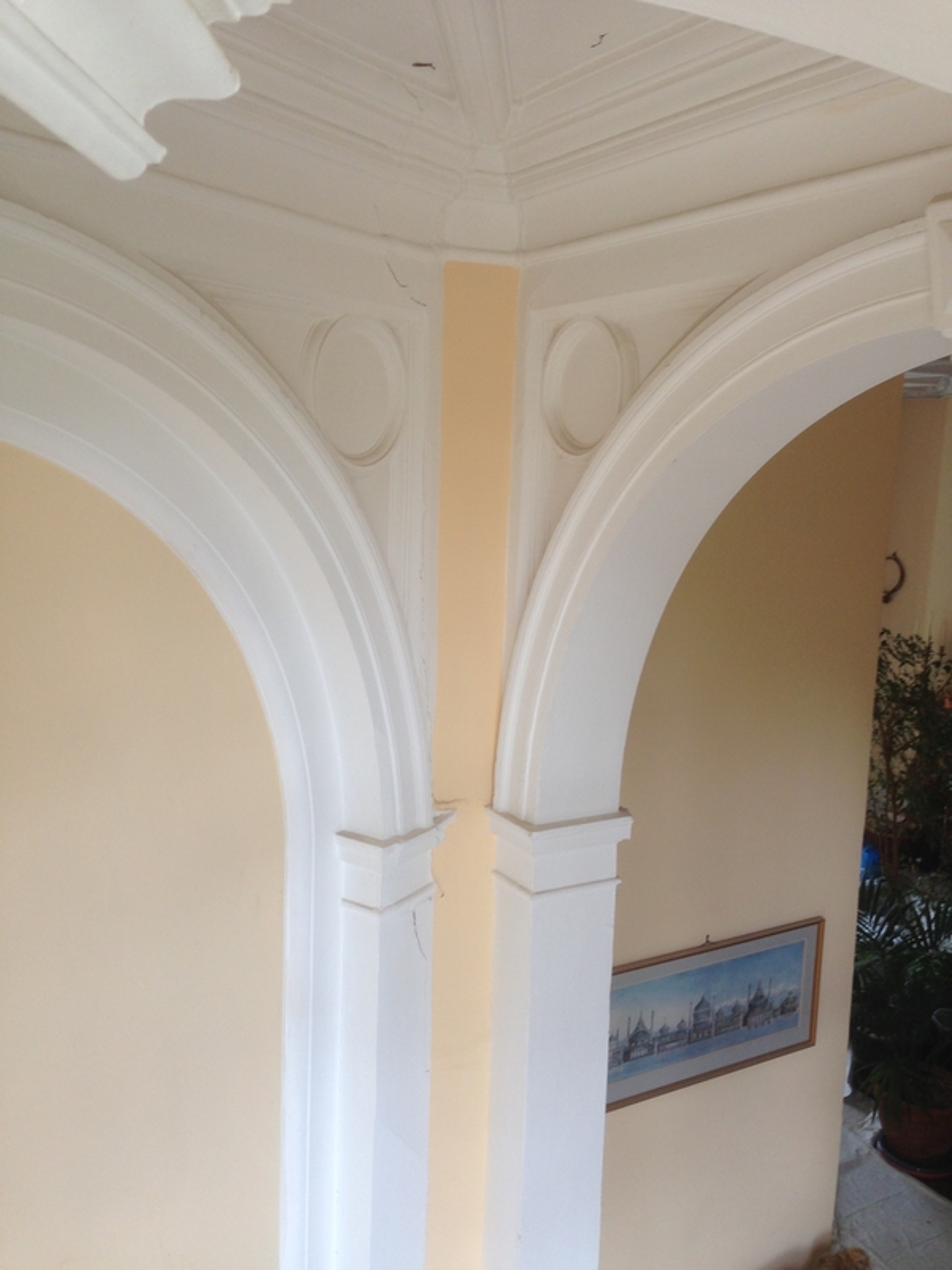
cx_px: 476
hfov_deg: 42.9
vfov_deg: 55.4
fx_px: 1210
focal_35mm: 33
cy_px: 635
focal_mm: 4.12
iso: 50
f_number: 2.4
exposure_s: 1/30
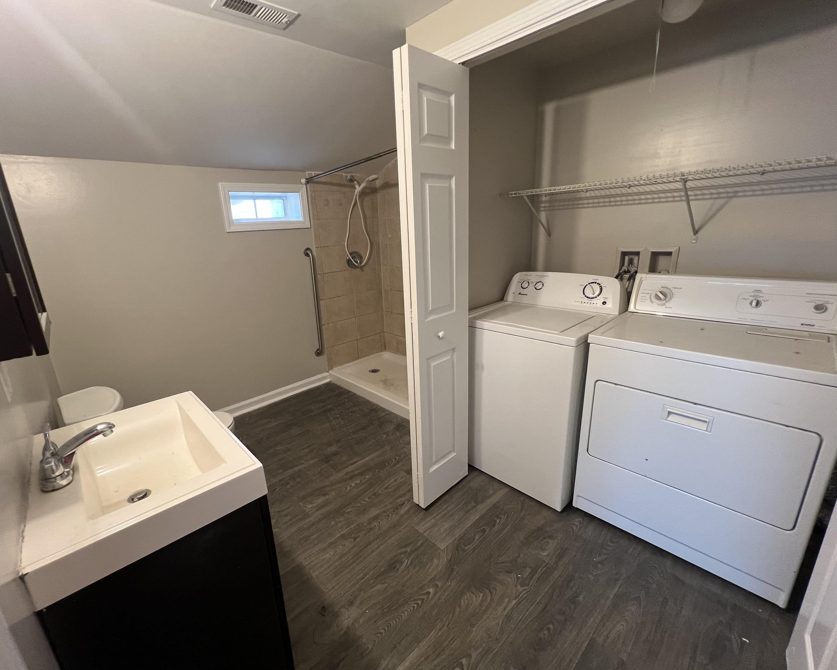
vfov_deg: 88.0
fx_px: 347
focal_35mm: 14
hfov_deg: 100.6
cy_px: 336
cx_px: 391
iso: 160
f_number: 1.8
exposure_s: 1/60
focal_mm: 1.57
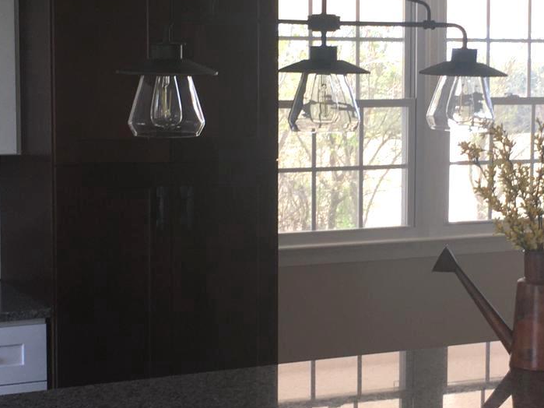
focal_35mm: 85
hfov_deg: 23.0
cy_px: 187
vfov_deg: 17.4
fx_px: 1336
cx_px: 343
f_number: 2.2
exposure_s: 1/50
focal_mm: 4.15
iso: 25
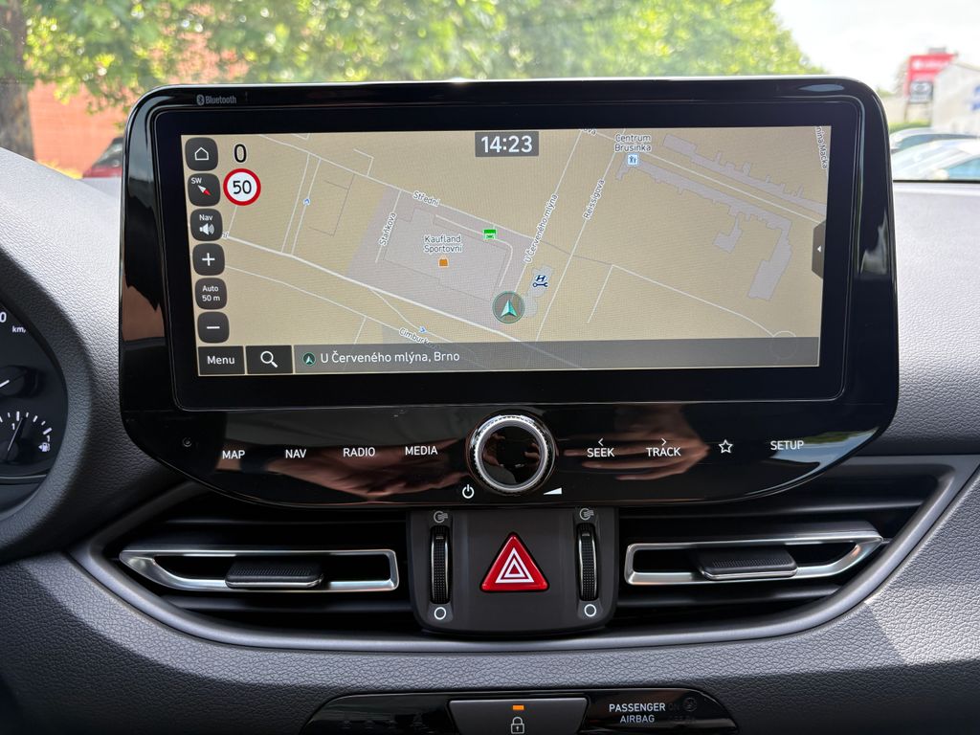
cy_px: 368
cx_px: 490
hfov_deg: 67.3
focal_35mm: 26
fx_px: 736
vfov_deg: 53.1
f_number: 1.6
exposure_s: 1/200
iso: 80
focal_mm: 5.96
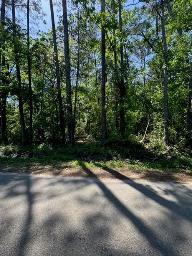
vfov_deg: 102.1
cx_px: 96
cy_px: 128
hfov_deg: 85.7
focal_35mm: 14
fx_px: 104
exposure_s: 1/352
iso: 40
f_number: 2.2
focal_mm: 2.22
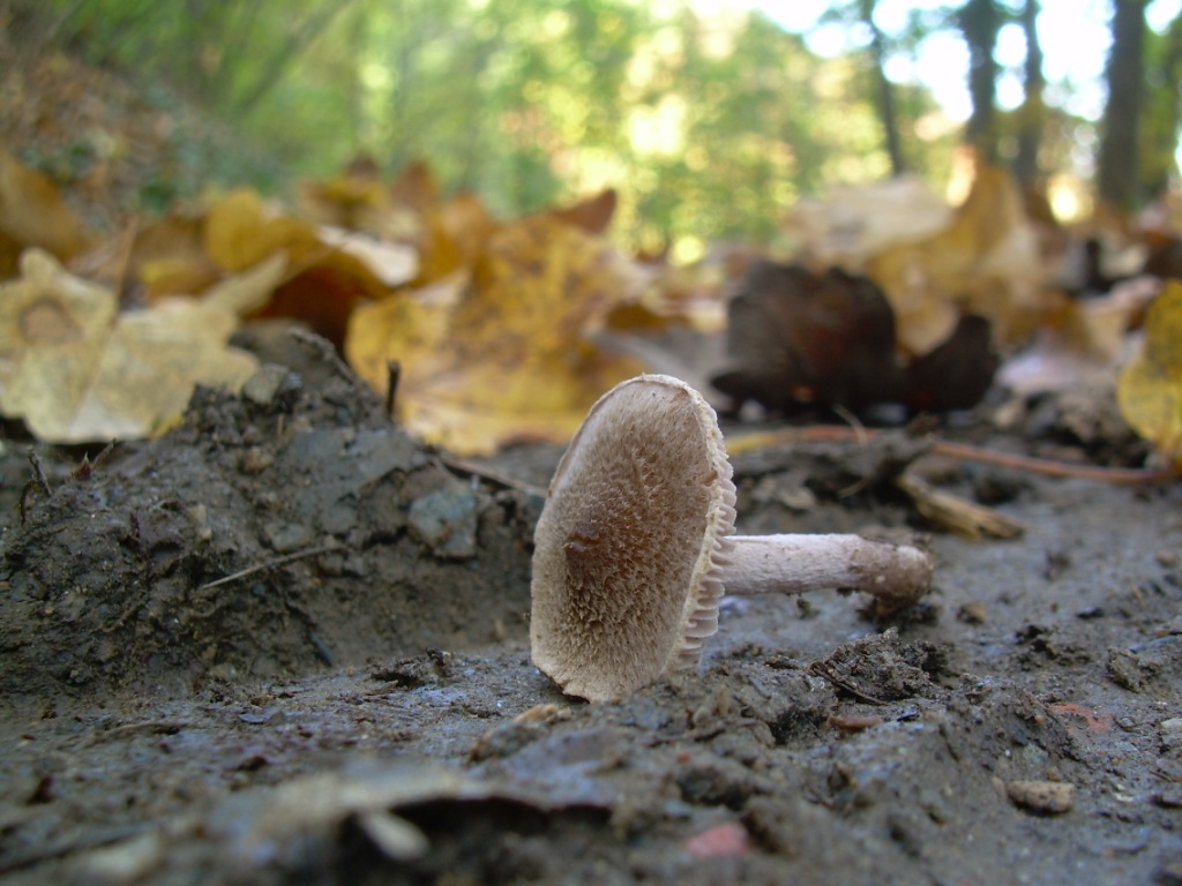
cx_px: 591
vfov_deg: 37.7
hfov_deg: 49.0
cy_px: 443
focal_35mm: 38
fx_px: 1298
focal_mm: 6.3
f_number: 4.6
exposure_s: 1/6.2
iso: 50
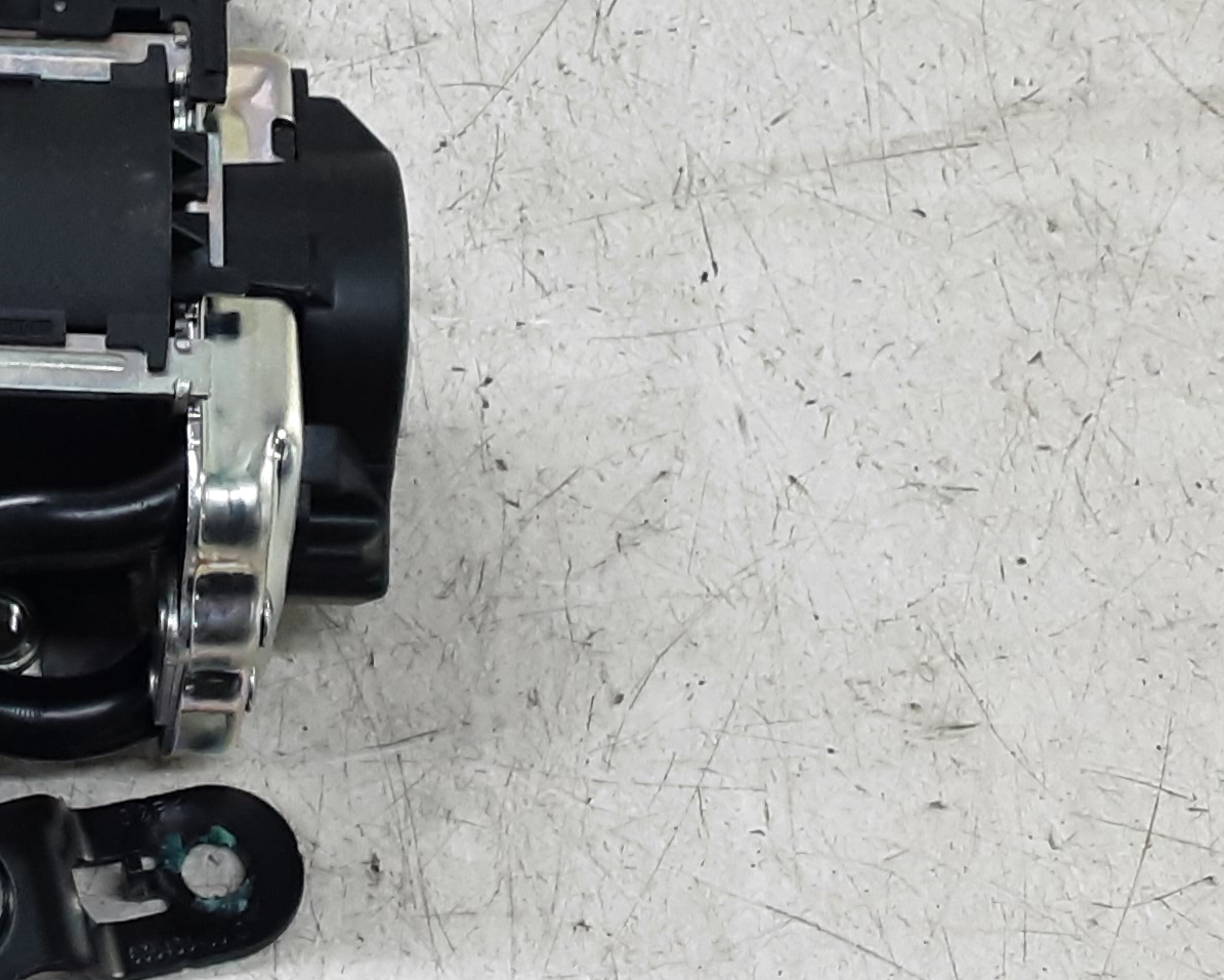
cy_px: 370
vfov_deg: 21.2
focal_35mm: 72
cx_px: 1
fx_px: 2608
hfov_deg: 25.1
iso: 100
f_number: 1.9
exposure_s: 1/50
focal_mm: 2.91
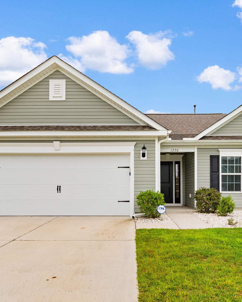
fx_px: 260
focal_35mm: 29
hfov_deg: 50.0
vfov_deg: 59.9
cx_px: 128
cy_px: 181
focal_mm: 11.5
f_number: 5.6
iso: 100
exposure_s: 1/125
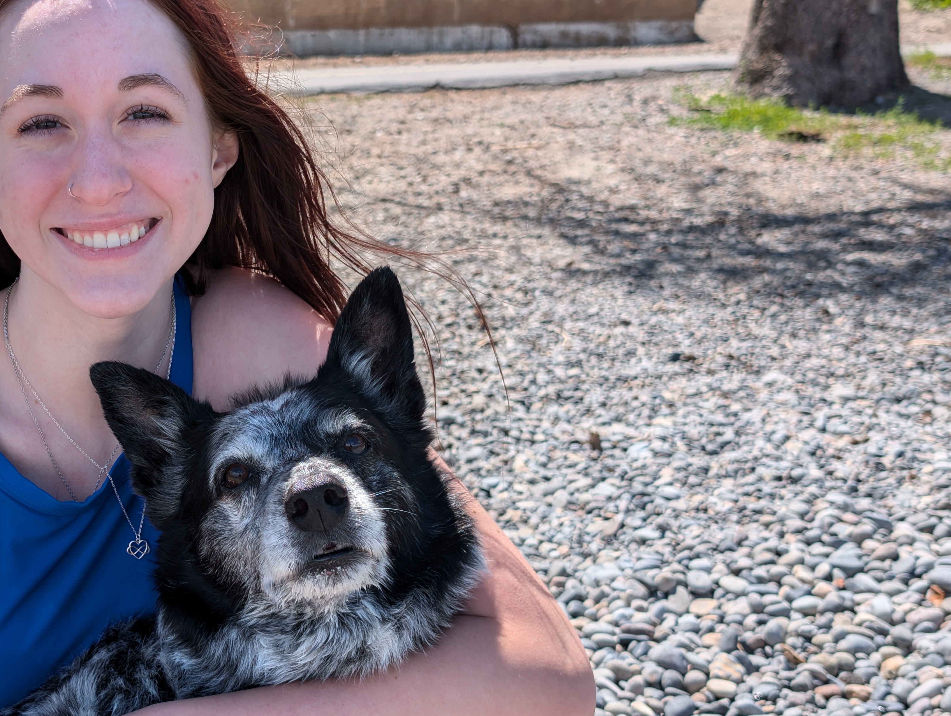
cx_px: 239
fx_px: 1651
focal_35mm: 60
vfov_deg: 24.5
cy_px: 350
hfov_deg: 31.6
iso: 18
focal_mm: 6.9
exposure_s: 1/723
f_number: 1.68
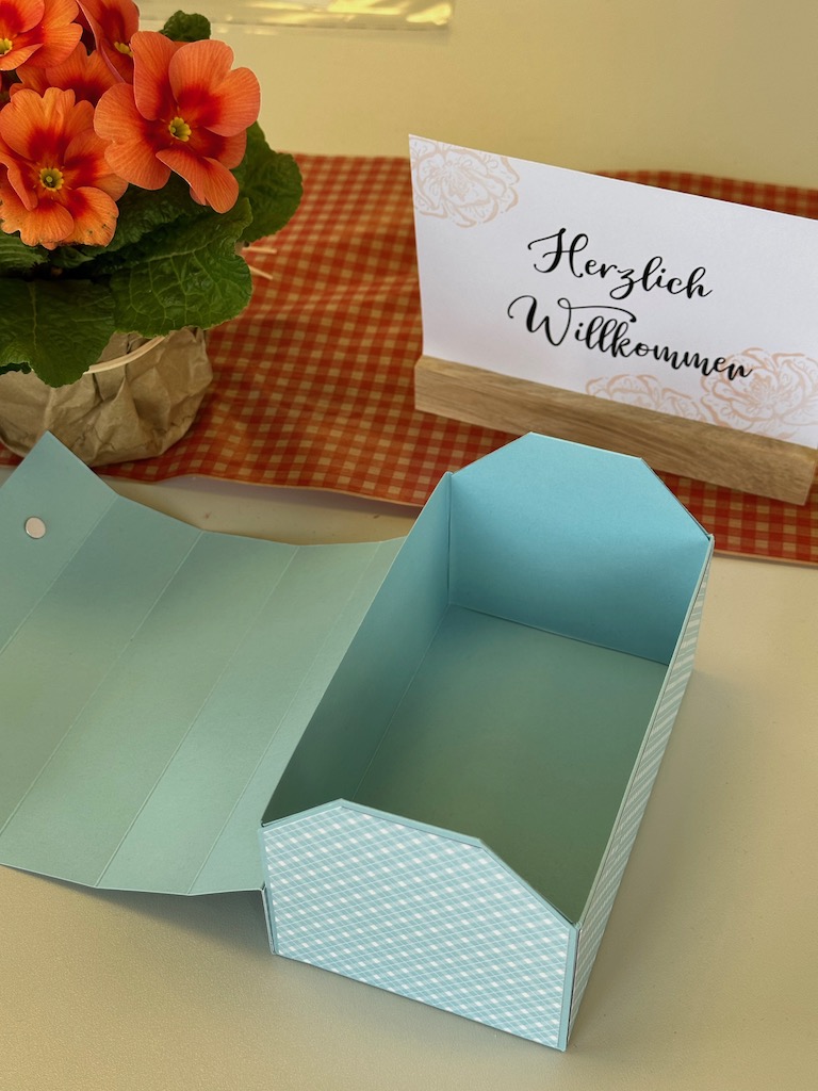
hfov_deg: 30.3
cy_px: 546
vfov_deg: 39.7
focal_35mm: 48
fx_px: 1512
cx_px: 409
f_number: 1.78
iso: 40
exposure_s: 1/127
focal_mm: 6.86
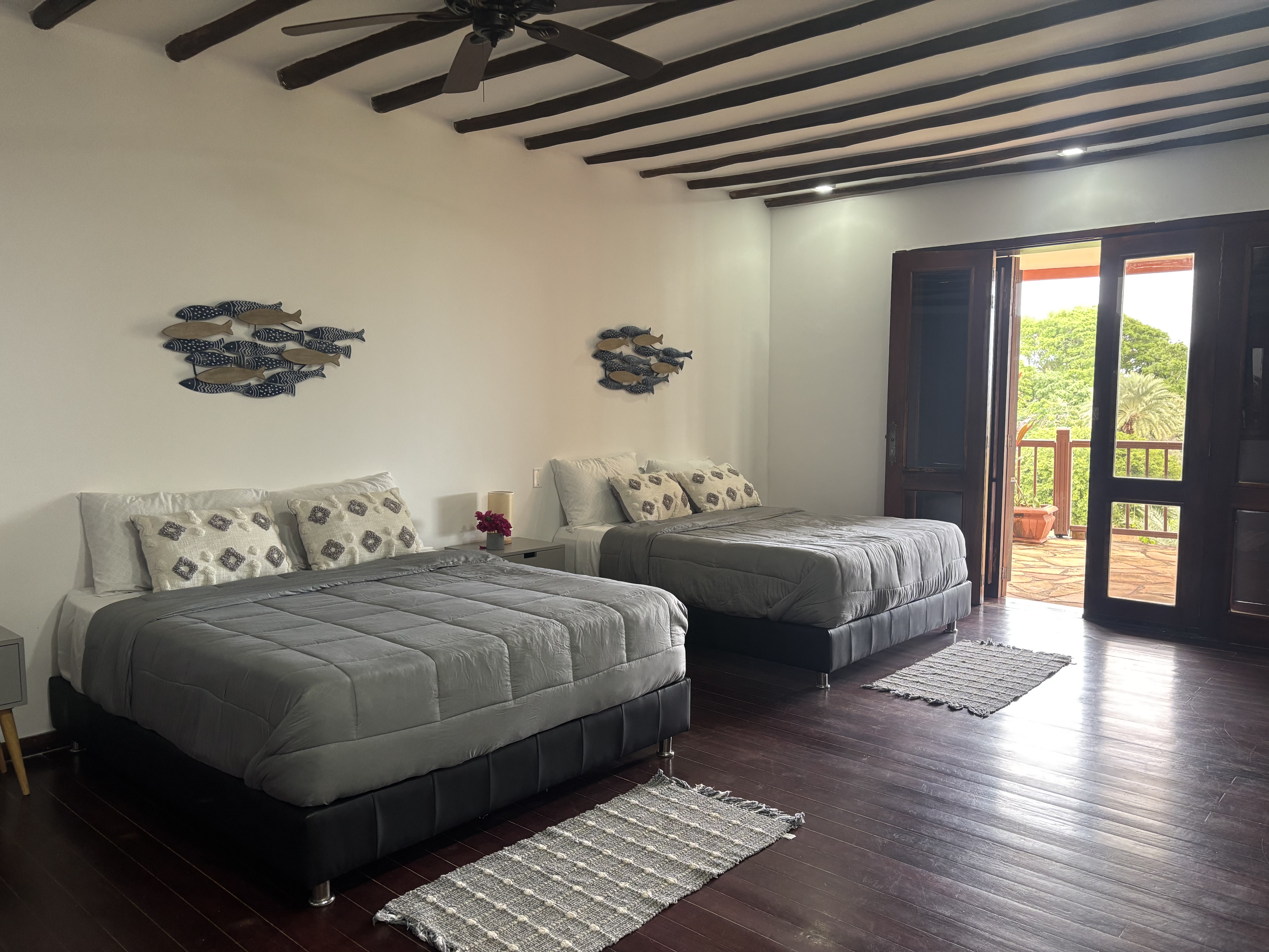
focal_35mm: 26
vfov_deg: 53.1
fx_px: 953
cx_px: 634
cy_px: 476
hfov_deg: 67.3
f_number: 1.6
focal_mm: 5.96
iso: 160
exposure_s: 1/60
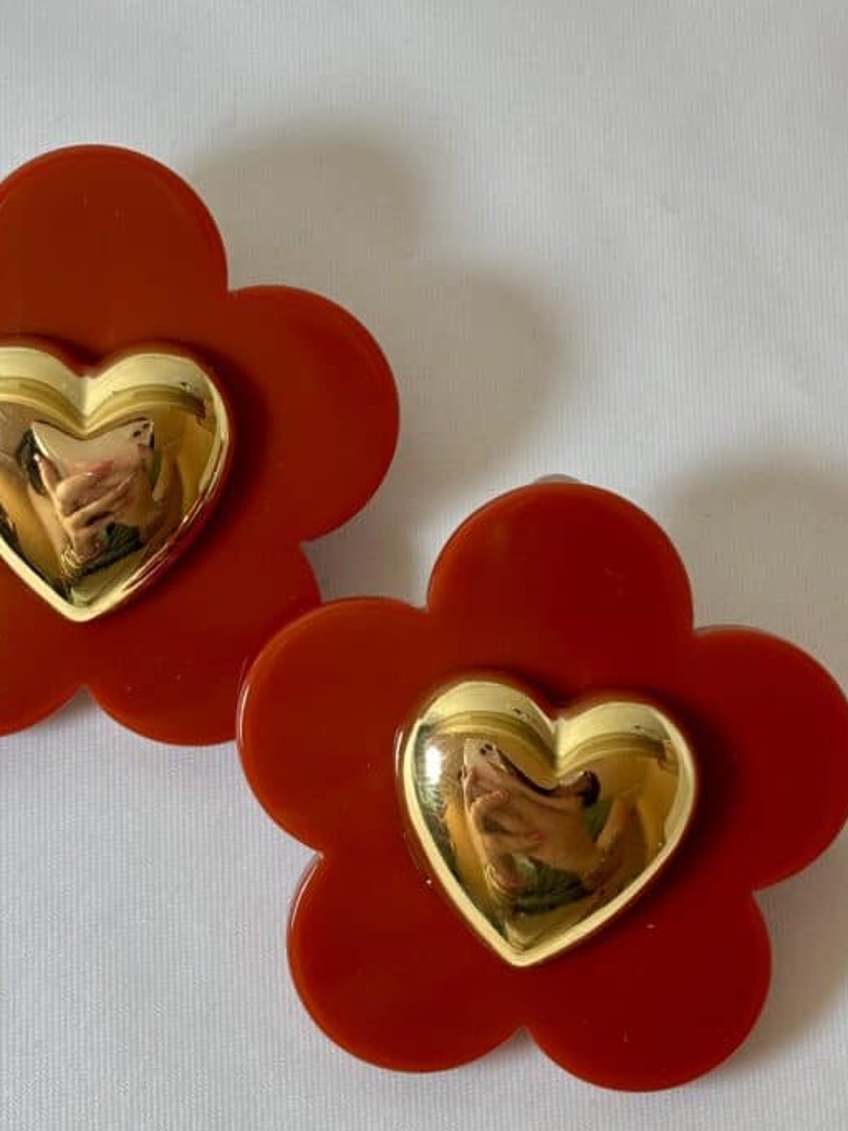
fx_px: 2549
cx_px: 313
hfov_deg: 18.9
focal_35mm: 78
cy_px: 551
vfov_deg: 25.0
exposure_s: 1/104
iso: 25
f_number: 1.6
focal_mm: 5.96
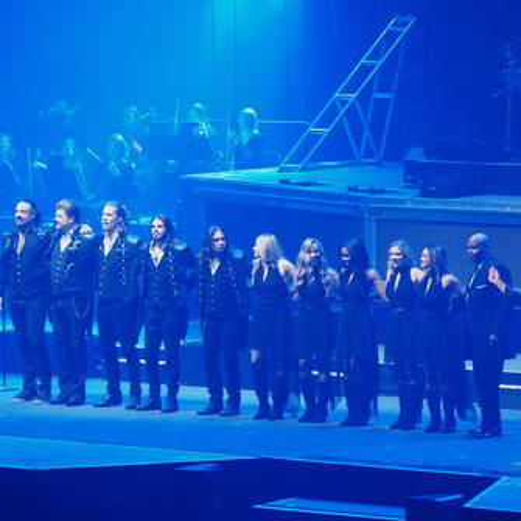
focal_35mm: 261
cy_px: 261
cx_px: 201
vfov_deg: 6.7
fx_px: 4444
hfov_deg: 6.7
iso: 640
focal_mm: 46.7
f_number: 2.8
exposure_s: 1/100
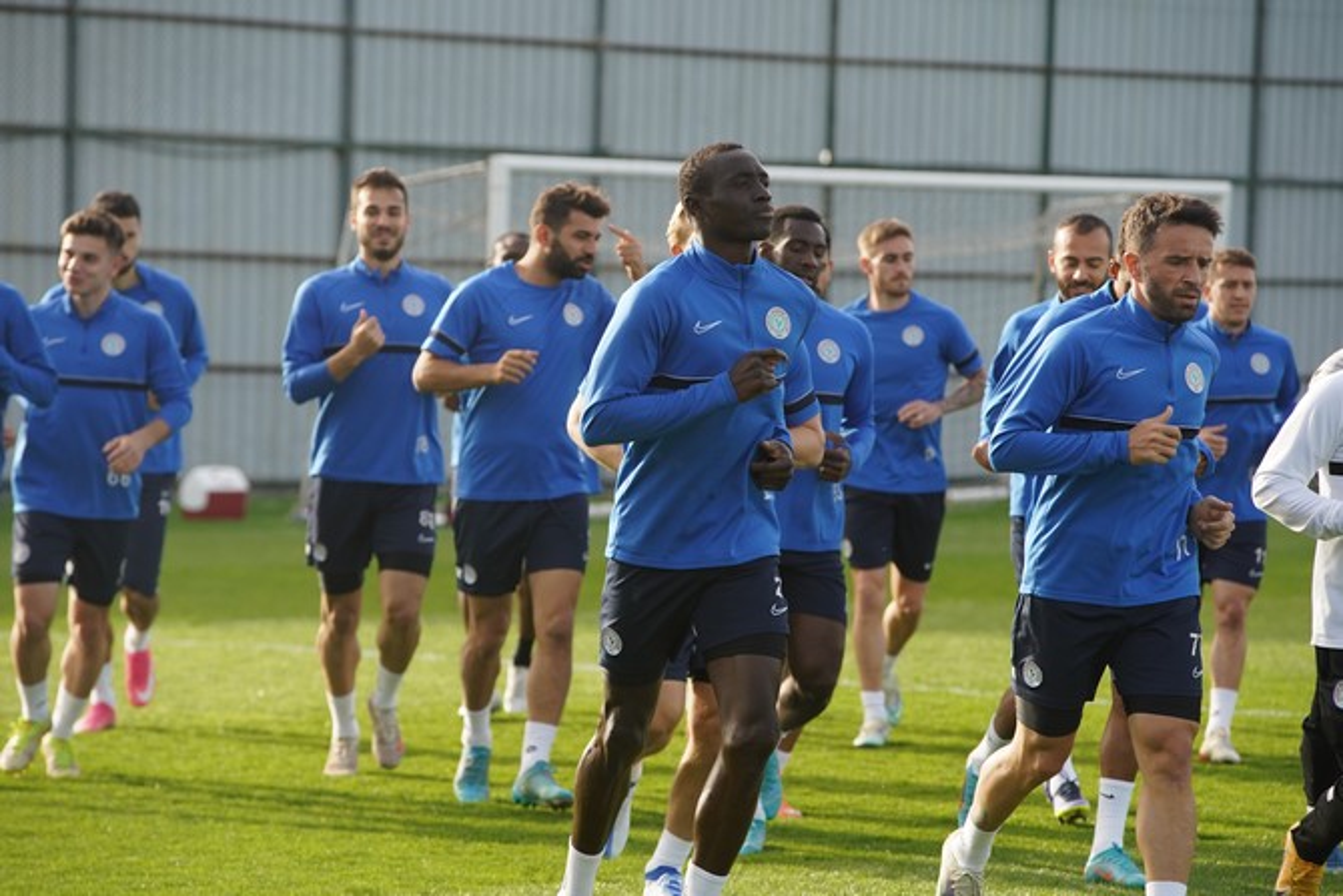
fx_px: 7462
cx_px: 672
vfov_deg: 6.9
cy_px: 448
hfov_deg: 10.3
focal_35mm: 200
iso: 500
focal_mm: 200
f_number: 5.6
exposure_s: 1/500
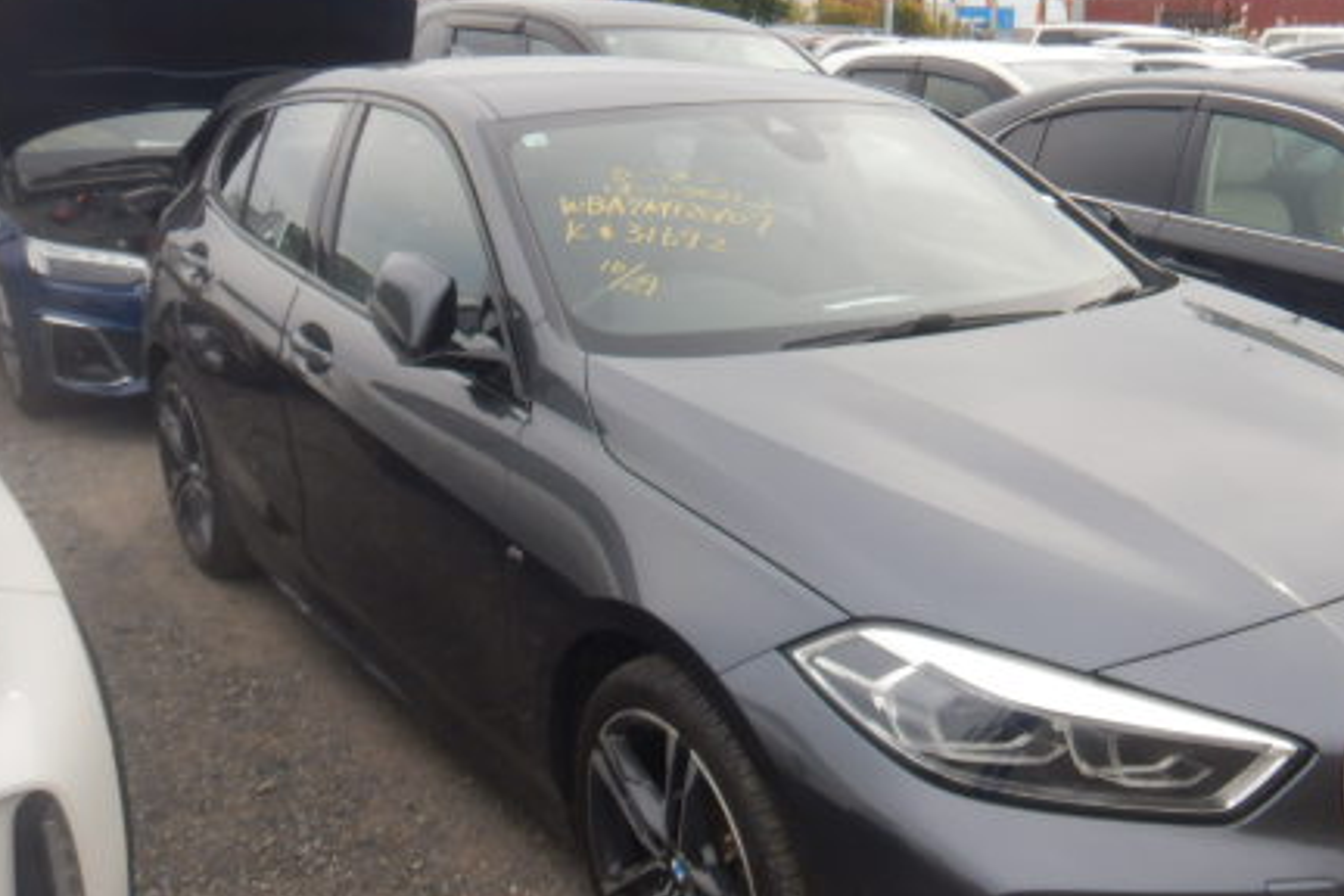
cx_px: 874
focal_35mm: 37
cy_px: 551
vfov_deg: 35.8
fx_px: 1381
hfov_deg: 51.1
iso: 125
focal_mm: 4.3
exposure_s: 1/160
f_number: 2.8
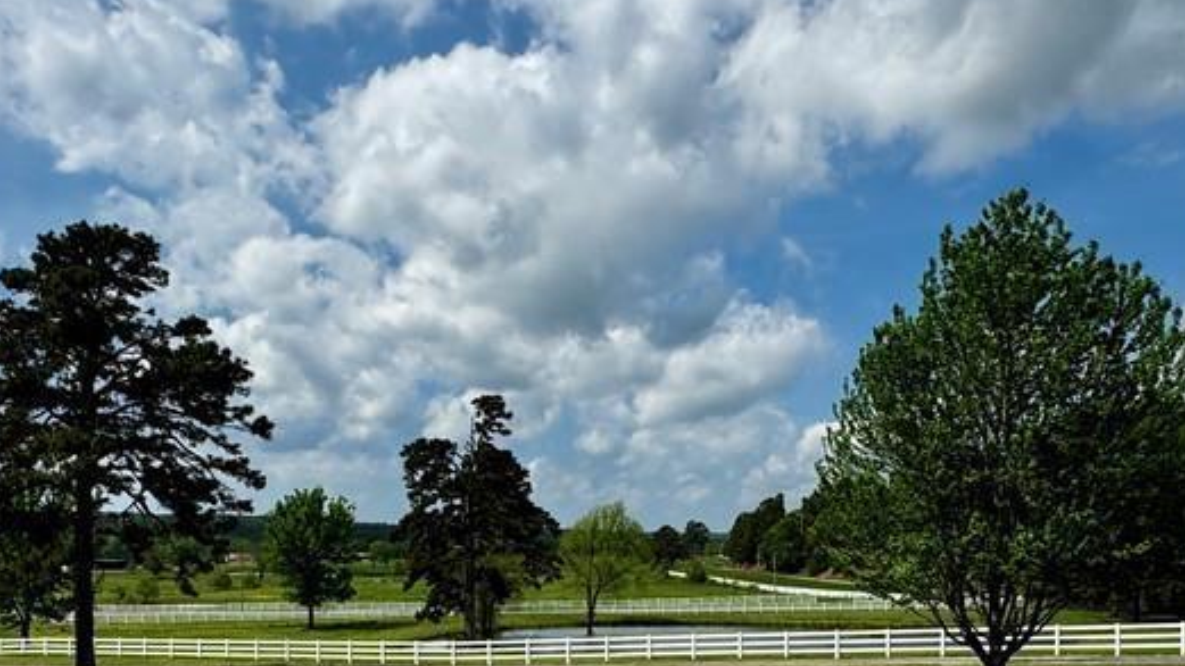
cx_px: 596
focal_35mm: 30
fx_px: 943
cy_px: 561
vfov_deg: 37.1
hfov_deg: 64.3
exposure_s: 1/2985
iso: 50
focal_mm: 2.22
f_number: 2.2
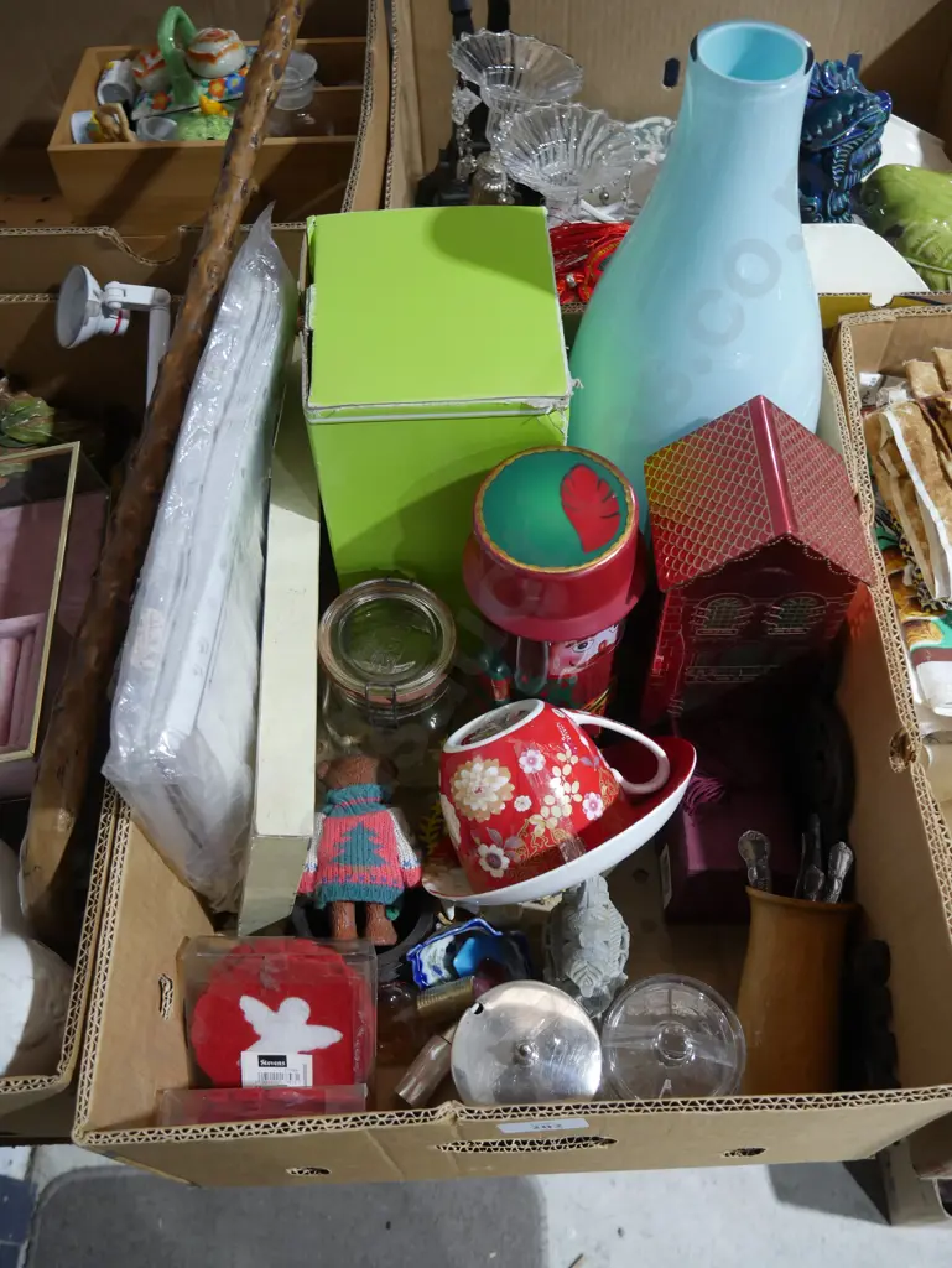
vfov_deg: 59.9
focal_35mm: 30
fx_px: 1099
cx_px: 476
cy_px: 634
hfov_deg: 46.8
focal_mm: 15
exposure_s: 1/60
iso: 800
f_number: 3.6
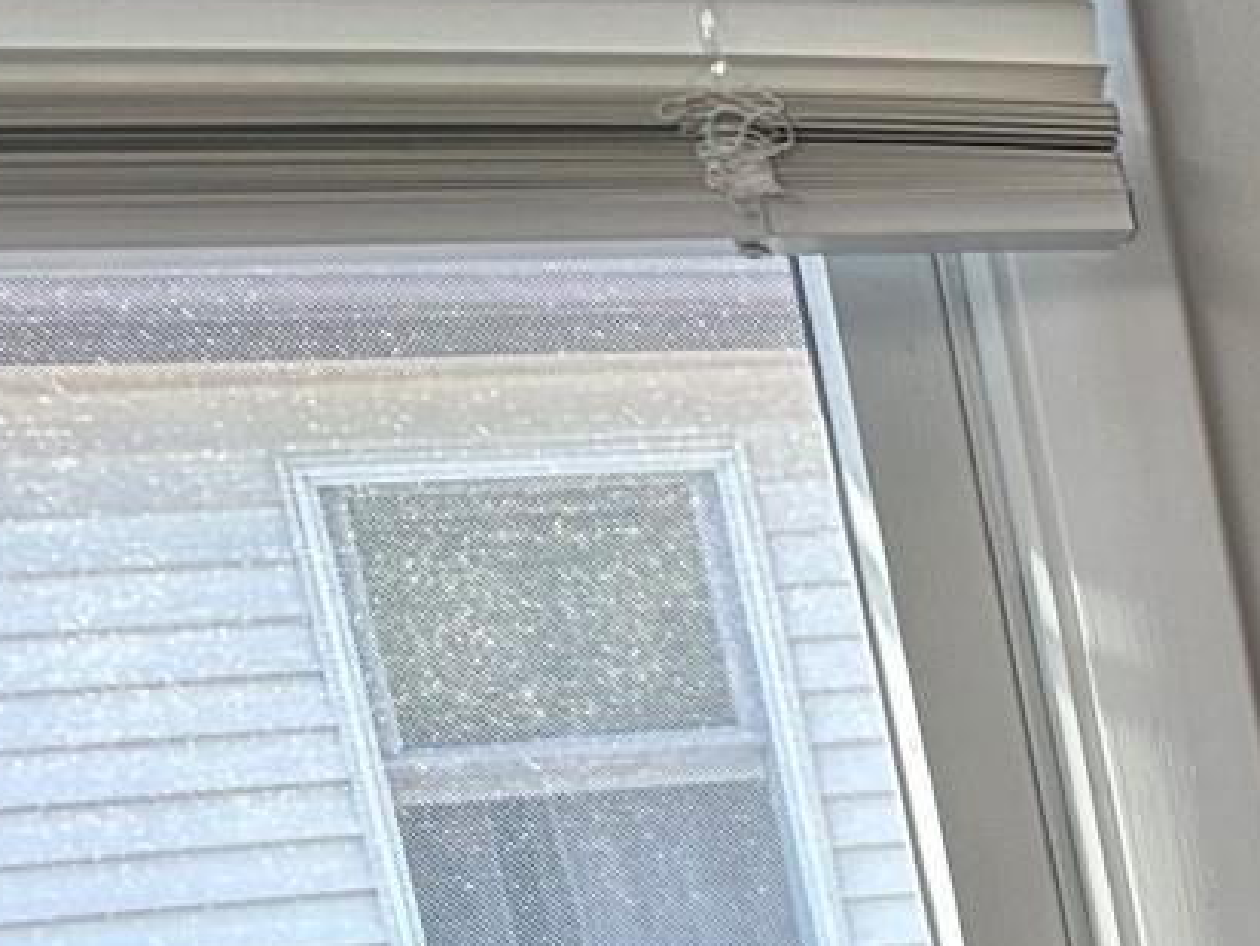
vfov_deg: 11.2
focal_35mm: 119
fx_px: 4333
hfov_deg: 12.6
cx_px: 3078
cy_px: 1962
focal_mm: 6.86
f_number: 1.78
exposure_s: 1/120
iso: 100
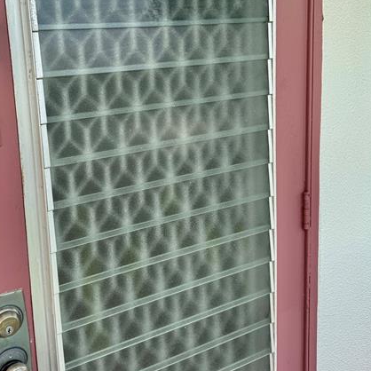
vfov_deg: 42.2
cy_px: 122
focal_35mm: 39
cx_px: 121
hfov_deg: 42.2
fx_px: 473
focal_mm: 6.76
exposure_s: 1/1112
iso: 80
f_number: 1.78
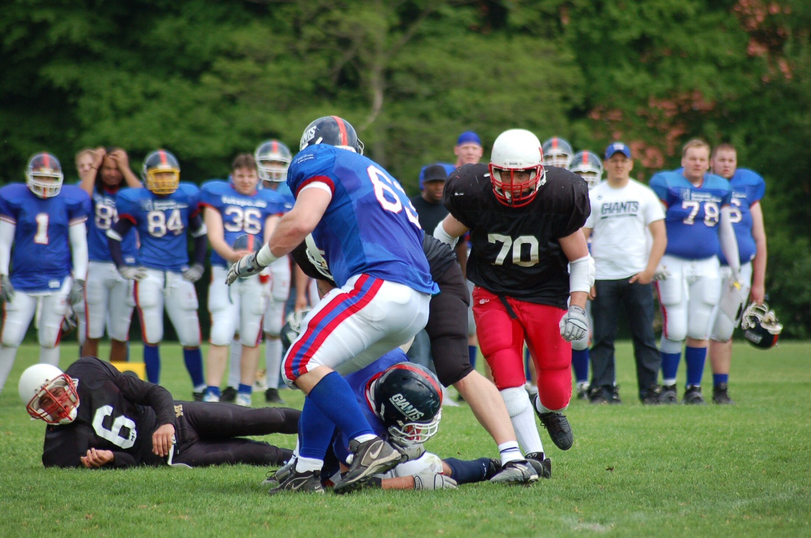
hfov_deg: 6.3
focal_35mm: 330
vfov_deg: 4.1
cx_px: 406
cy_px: 269
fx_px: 7420
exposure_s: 1/800
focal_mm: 220
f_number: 5.3
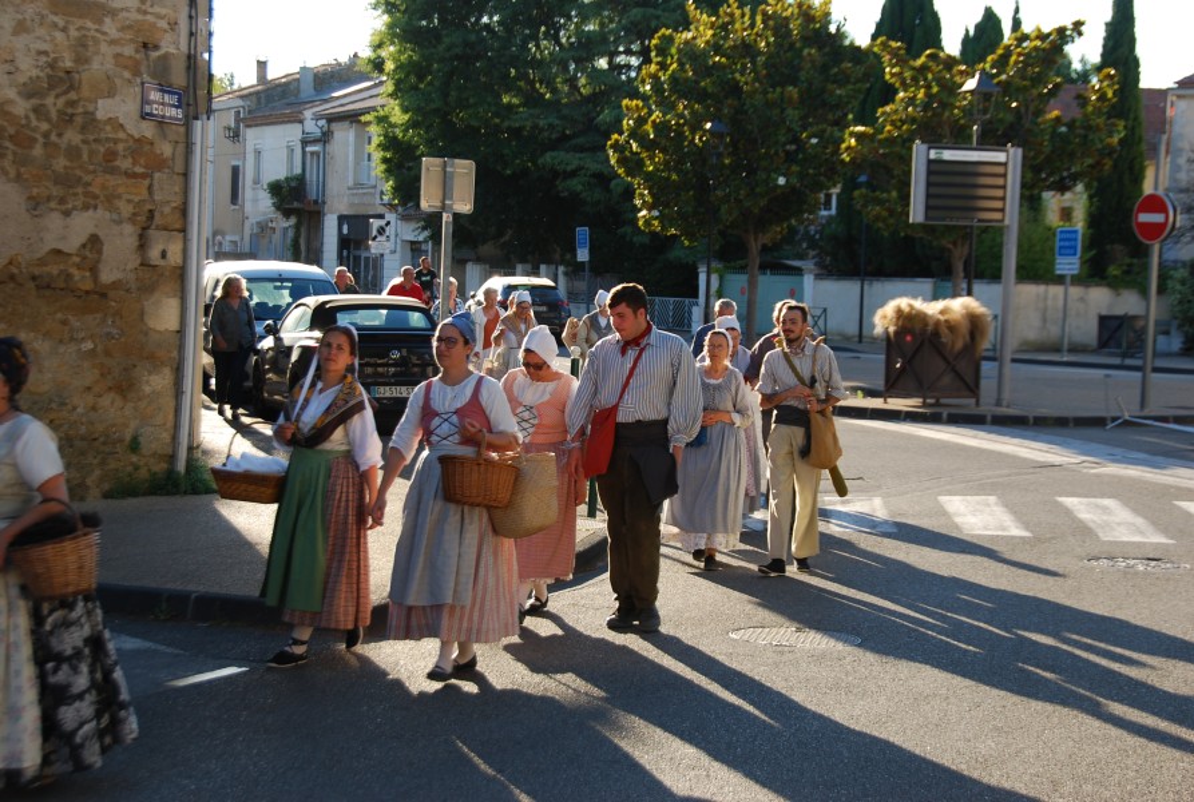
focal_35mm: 63
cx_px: 597
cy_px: 401
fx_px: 2094
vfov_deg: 21.7
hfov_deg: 31.8
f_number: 5.6
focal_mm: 42
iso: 100
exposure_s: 1/125
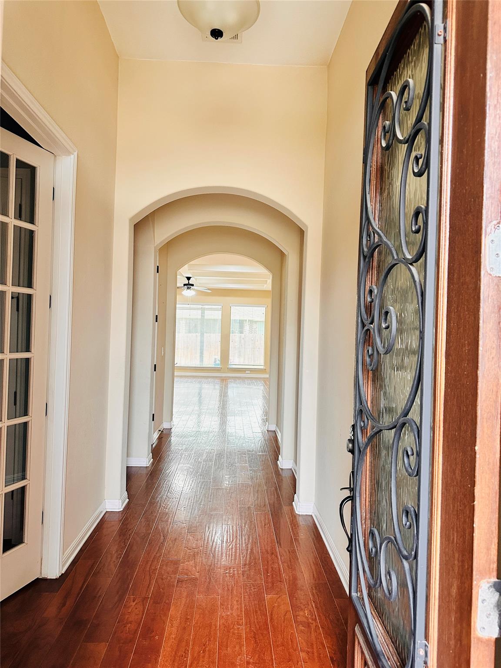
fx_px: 463
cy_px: 334
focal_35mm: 24
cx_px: 250
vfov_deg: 71.6
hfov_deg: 56.8
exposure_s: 1/60
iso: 250
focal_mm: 6.86
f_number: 1.78
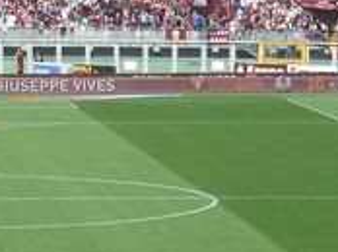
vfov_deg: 4.3
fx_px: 3384
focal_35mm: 347
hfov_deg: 5.7
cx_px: -122
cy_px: 26
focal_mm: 17.48
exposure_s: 1/320
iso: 80
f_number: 5.3
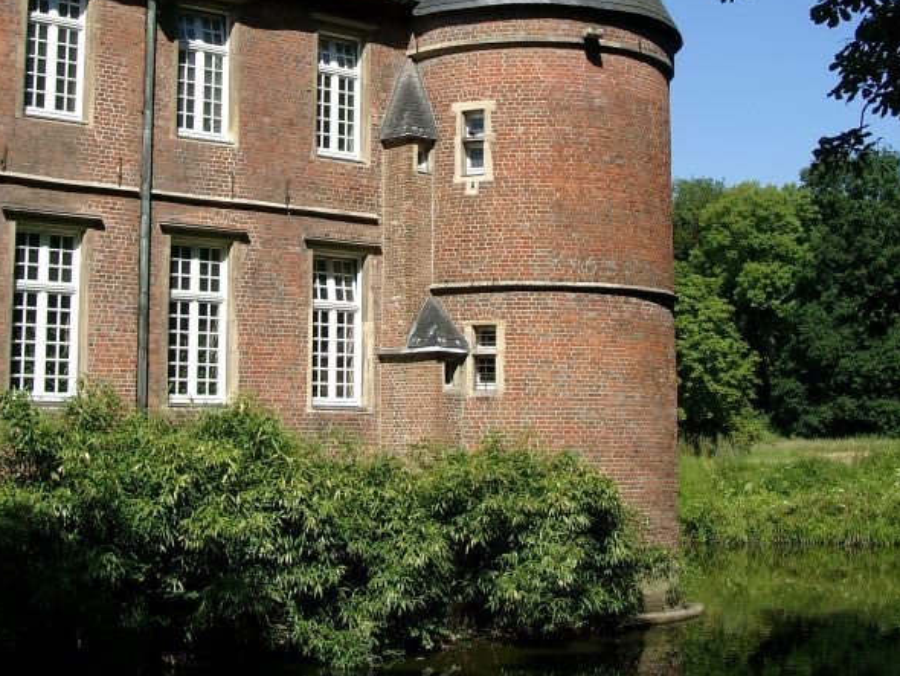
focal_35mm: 61
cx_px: 448
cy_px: 127
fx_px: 1587
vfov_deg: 23.7
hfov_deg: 31.7
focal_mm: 9.29
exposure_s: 1/661
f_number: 4
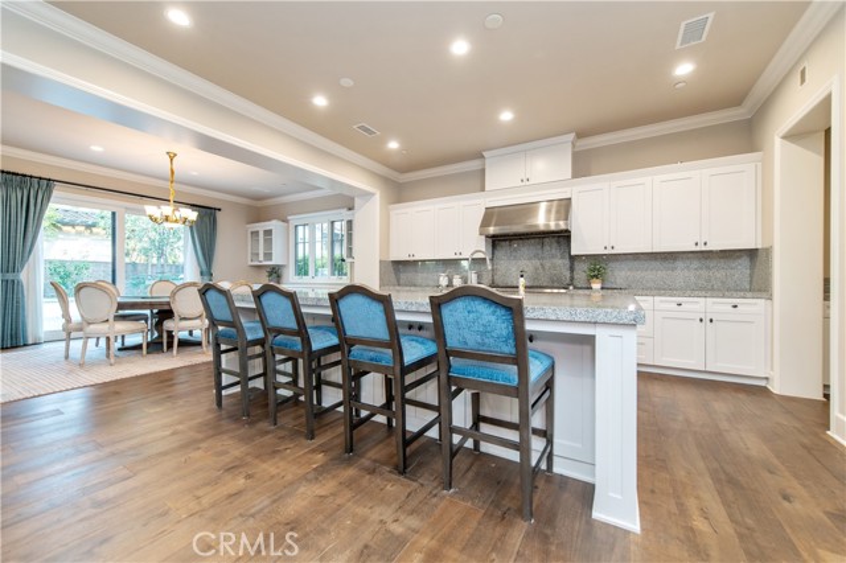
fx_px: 329
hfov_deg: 104.3
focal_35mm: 14
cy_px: 282
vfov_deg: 81.1
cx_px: 423
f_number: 4
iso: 900
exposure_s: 1/60
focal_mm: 14
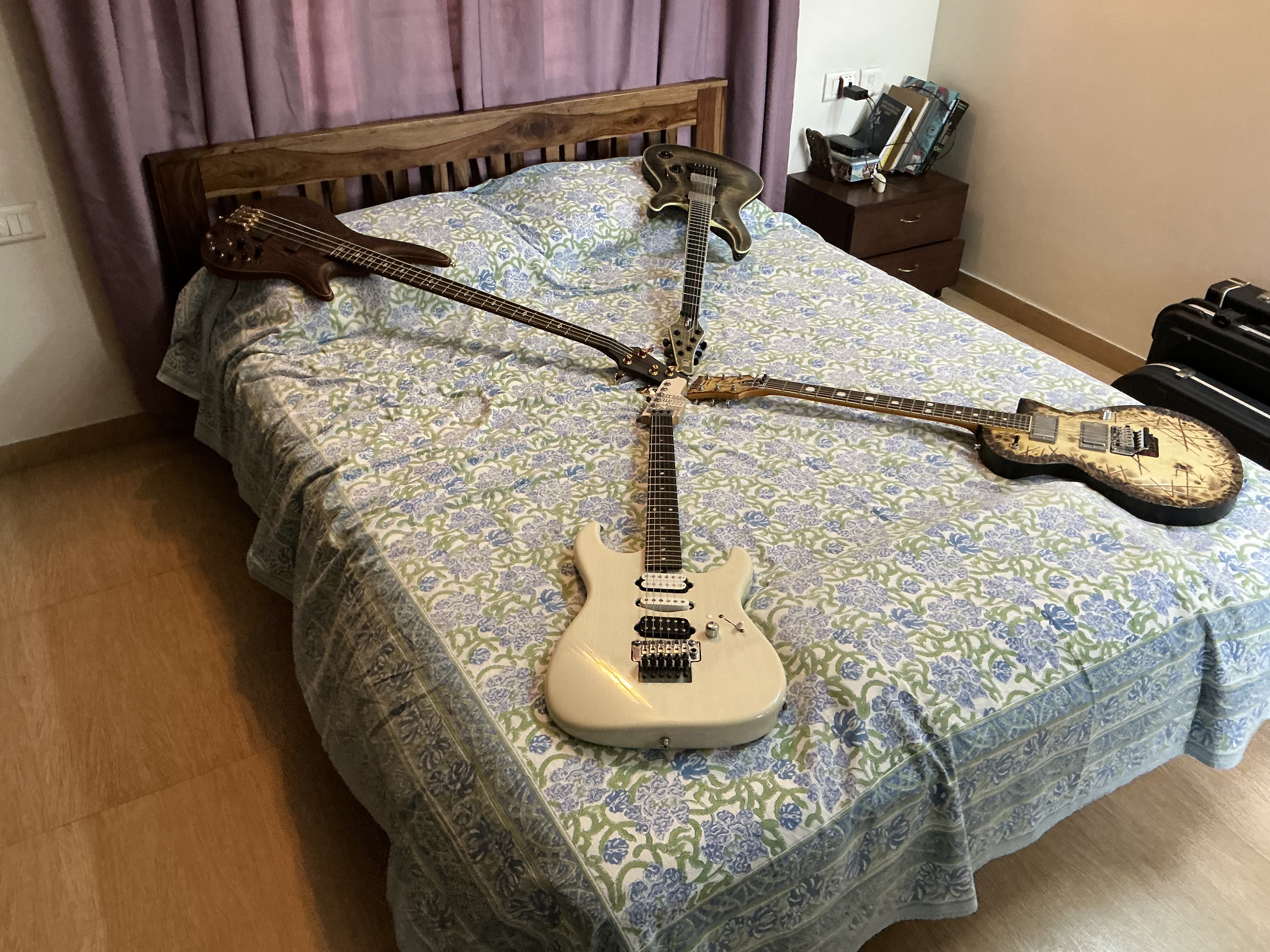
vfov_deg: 49.7
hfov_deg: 63.4
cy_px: 476
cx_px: 635
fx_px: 1027
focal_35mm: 28
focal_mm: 3
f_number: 1.8
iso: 250
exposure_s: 1/50
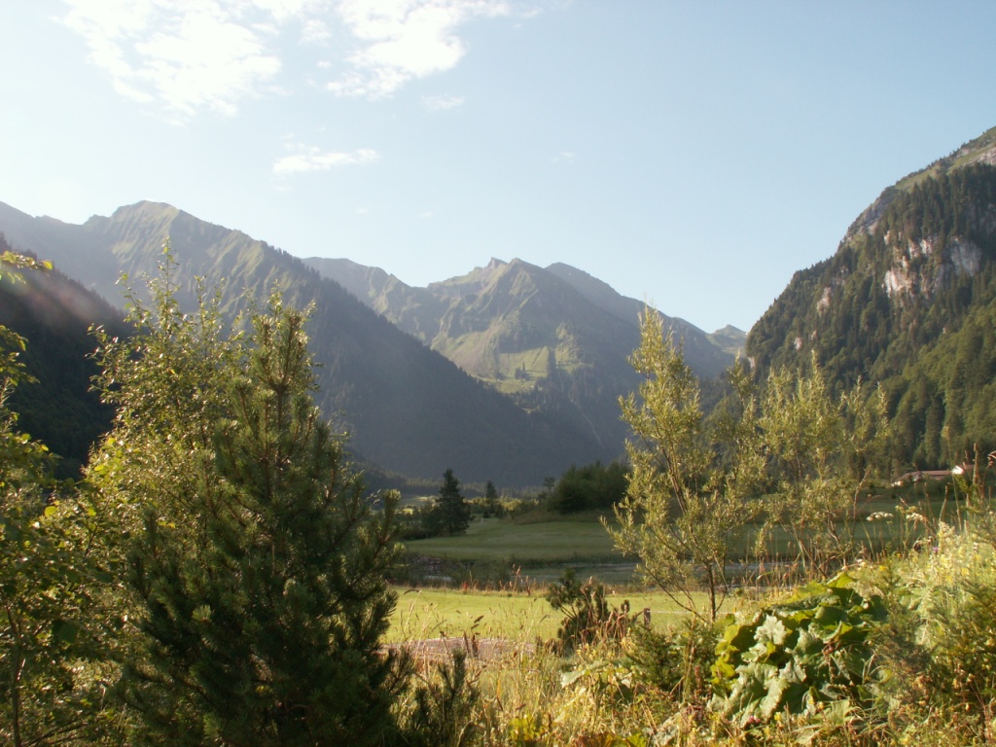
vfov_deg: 40.7
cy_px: 374
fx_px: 1007
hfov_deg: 52.6
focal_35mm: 35
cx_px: 498
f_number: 5.6
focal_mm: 5.86
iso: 50
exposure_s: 1/125
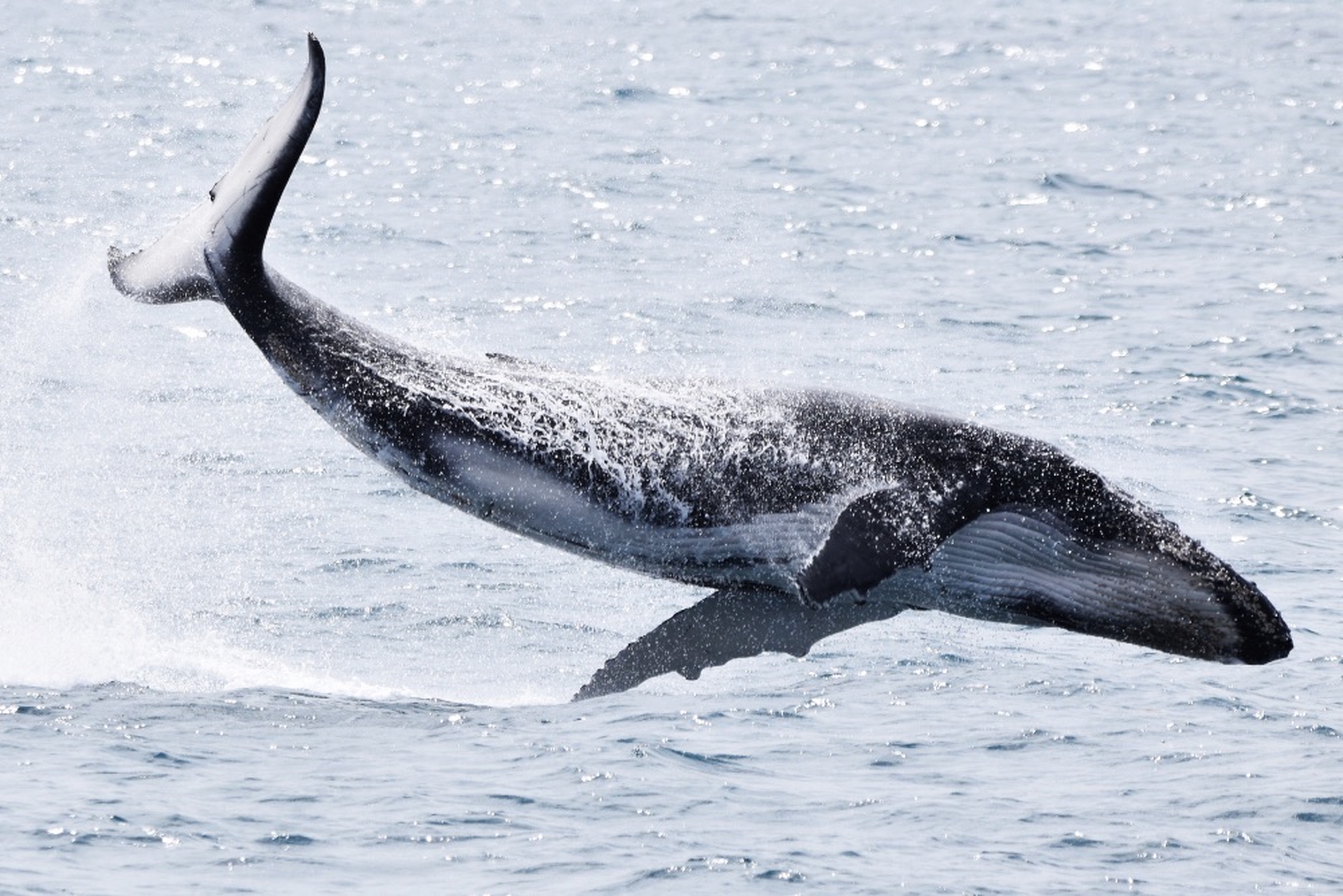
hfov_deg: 3.3
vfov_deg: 2.2
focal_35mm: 630
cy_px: 448
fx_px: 23504
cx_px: 672
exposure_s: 1/2000
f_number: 8
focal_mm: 420
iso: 360
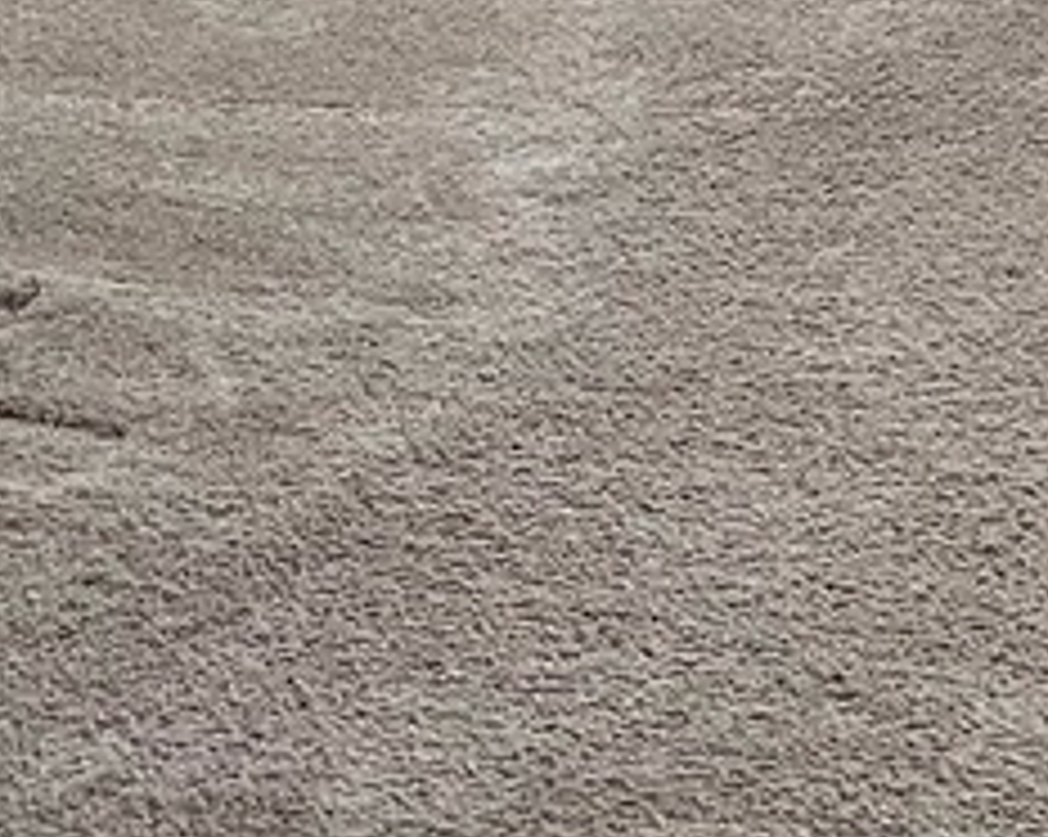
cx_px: 1682
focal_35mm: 157
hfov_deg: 11.6
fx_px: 4866
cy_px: -1287
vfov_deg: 8.8
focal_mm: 4.2
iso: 40
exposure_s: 1/121
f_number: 1.6
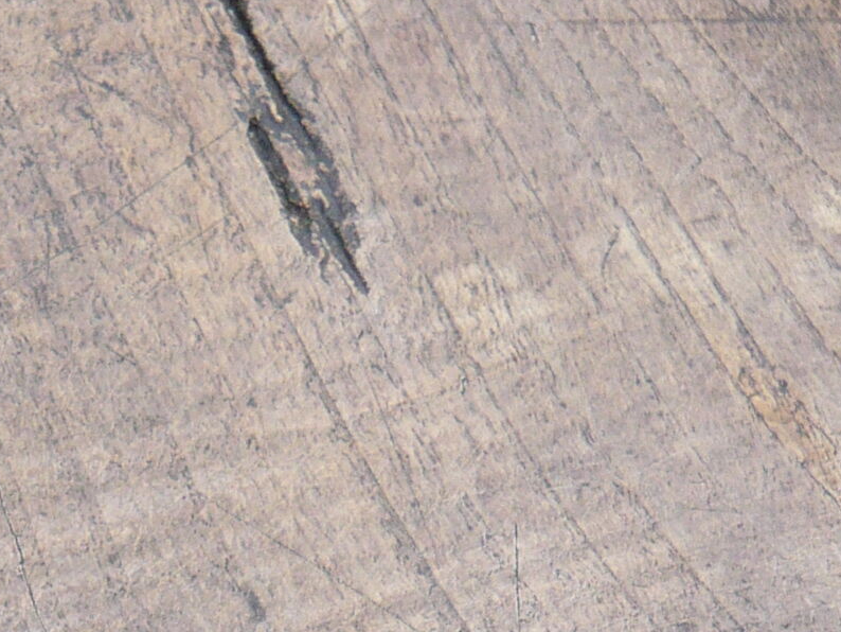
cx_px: -102
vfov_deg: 12.3
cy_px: 886
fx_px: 2819
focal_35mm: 116
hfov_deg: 16.4
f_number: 2.9
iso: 100
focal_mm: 4.9
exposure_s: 1/640
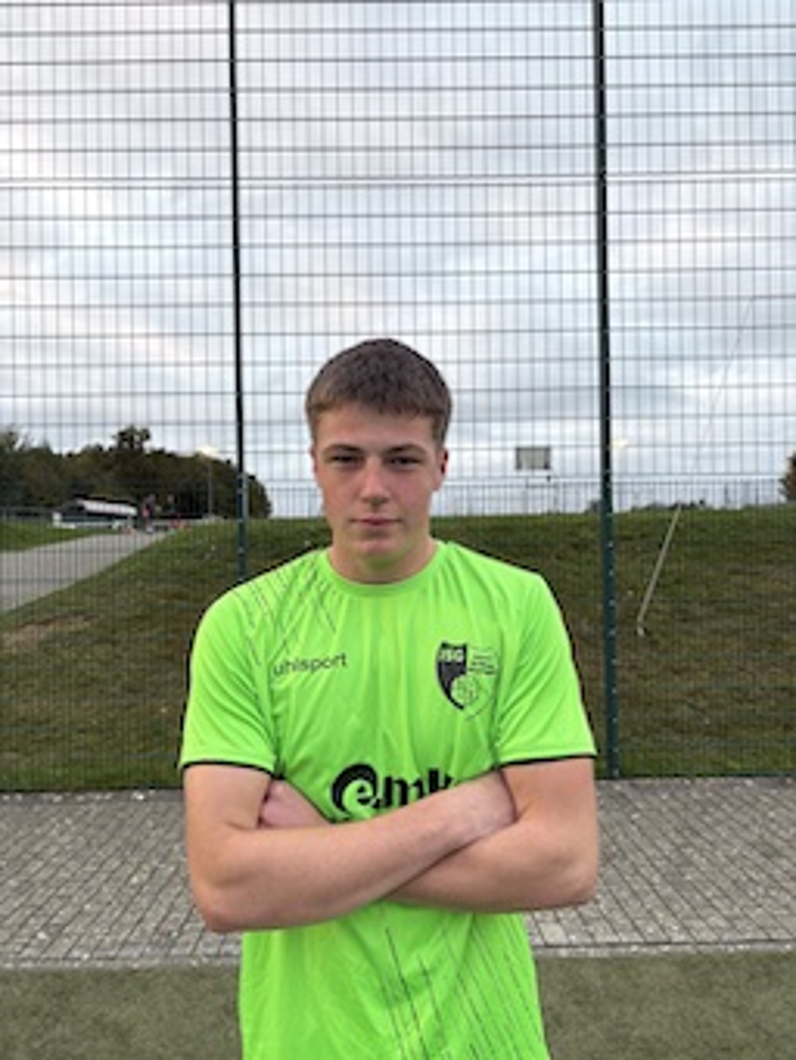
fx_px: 797
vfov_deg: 67.3
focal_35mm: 26
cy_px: 530
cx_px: 398
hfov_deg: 53.1
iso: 80
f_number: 1.6
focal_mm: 5.96
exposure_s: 1/122
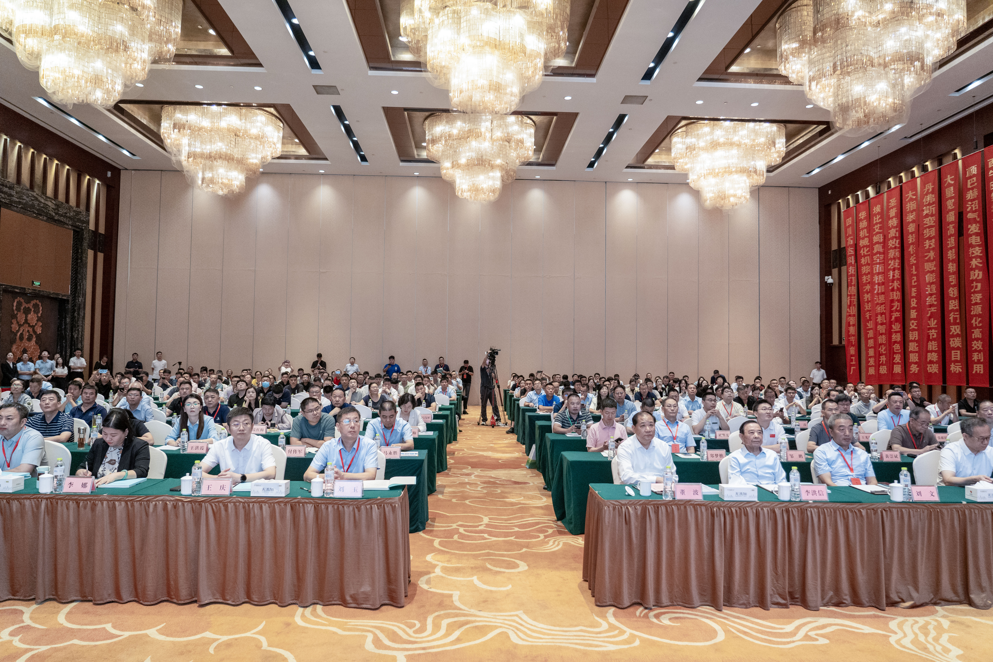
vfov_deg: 53.1
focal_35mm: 24
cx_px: 496
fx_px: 662
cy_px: 331
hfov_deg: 73.7
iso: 2500
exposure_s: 1/125
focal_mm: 24
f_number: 4
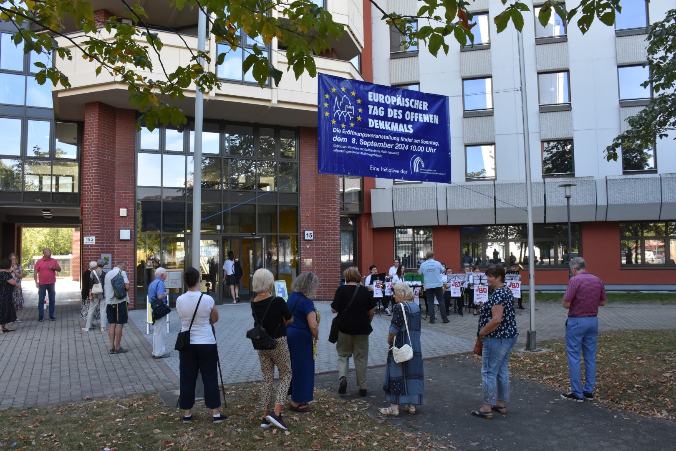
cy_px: 226
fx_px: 507
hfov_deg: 67.4
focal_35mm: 27
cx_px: 338
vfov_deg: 47.9
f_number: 8
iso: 800
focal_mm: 18
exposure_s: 1/320
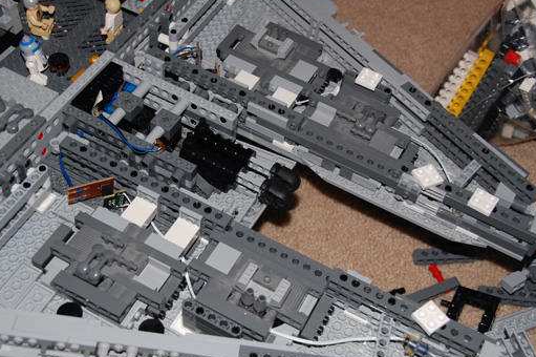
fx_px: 789
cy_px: 202
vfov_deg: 25.5
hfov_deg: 37.5
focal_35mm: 53
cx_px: 241
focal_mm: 30
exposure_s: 1/125
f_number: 5.6
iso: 200
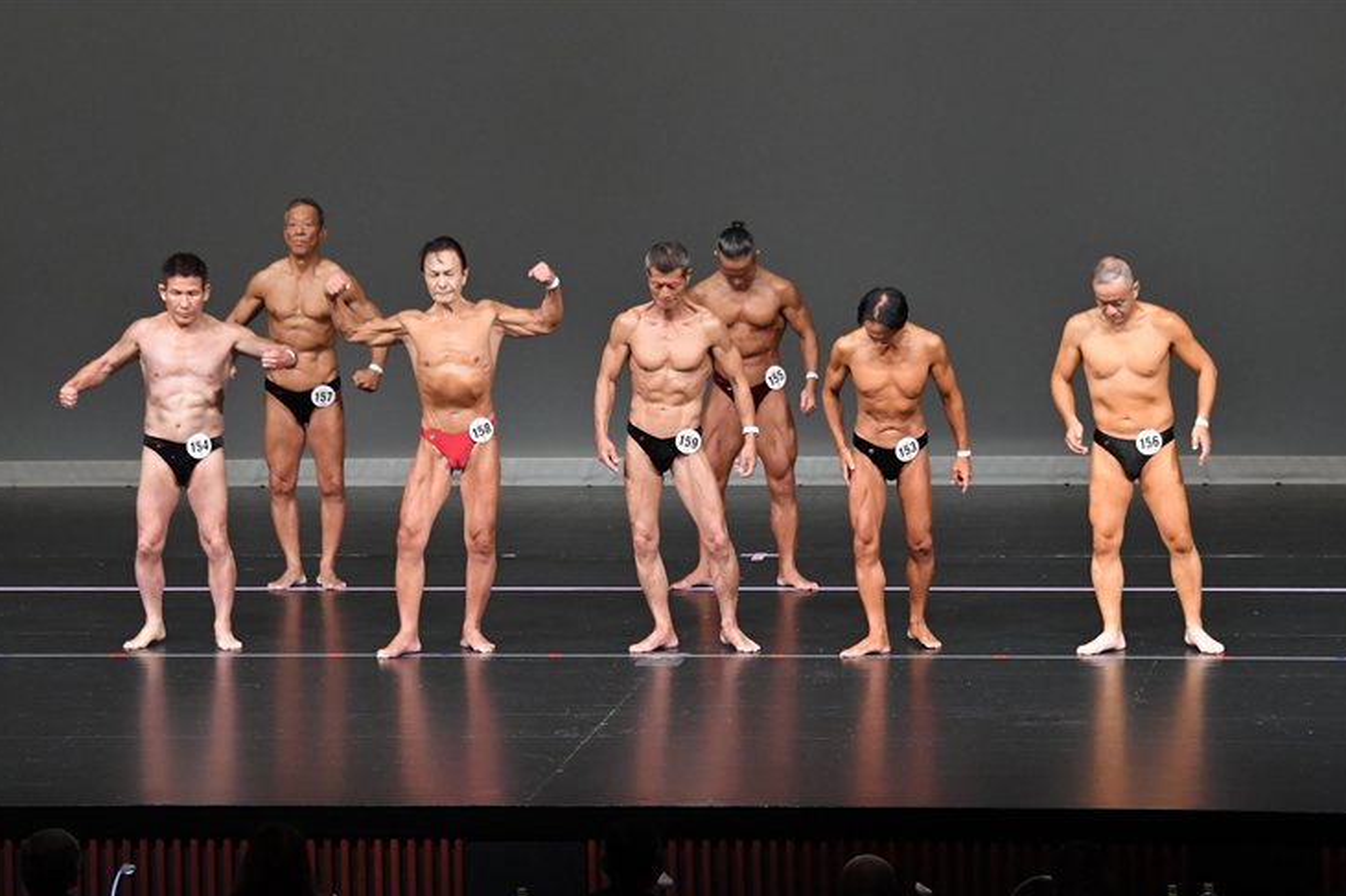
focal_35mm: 194
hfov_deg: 10.6
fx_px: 7251
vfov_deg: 7.1
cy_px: 473
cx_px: 673
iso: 4000
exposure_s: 1/400
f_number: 5.6
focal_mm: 122
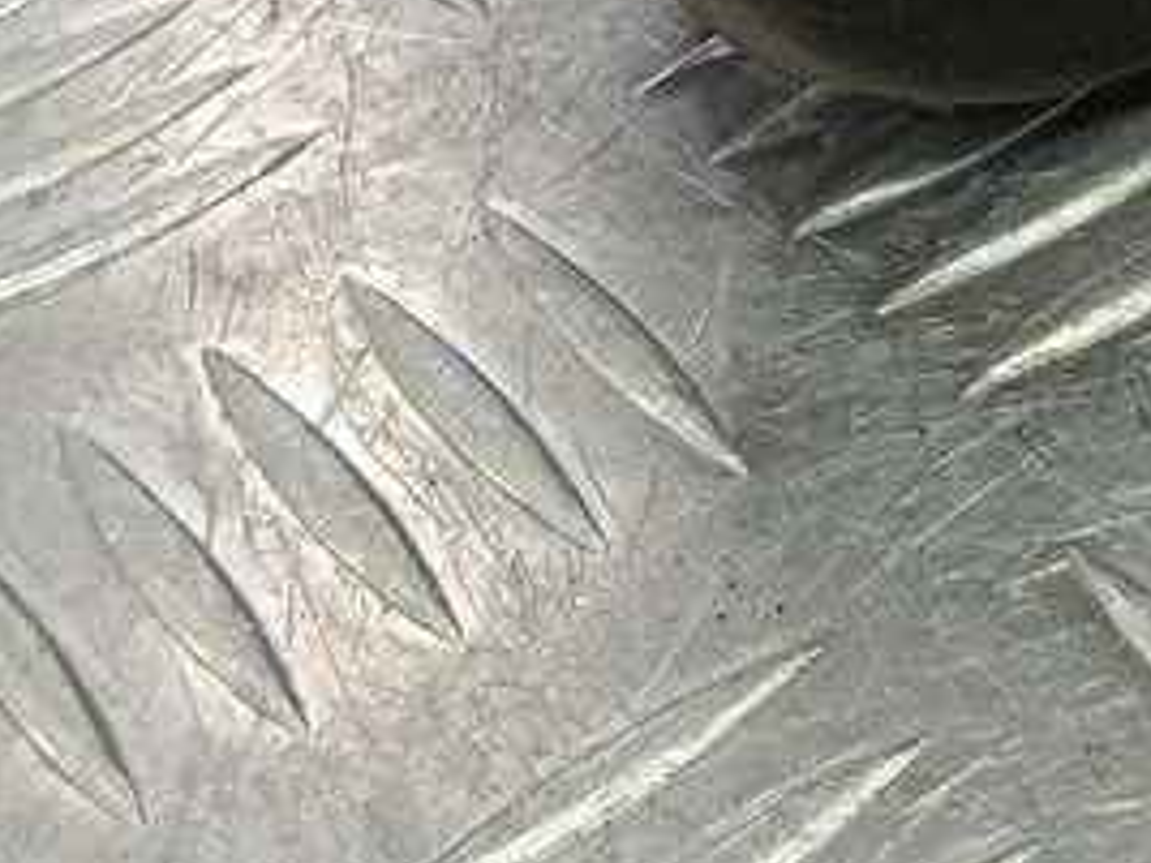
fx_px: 2926
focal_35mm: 88
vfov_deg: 15.5
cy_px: -412
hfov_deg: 20.8
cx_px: 1366
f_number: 1.6
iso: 147
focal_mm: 4.11
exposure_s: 1/50
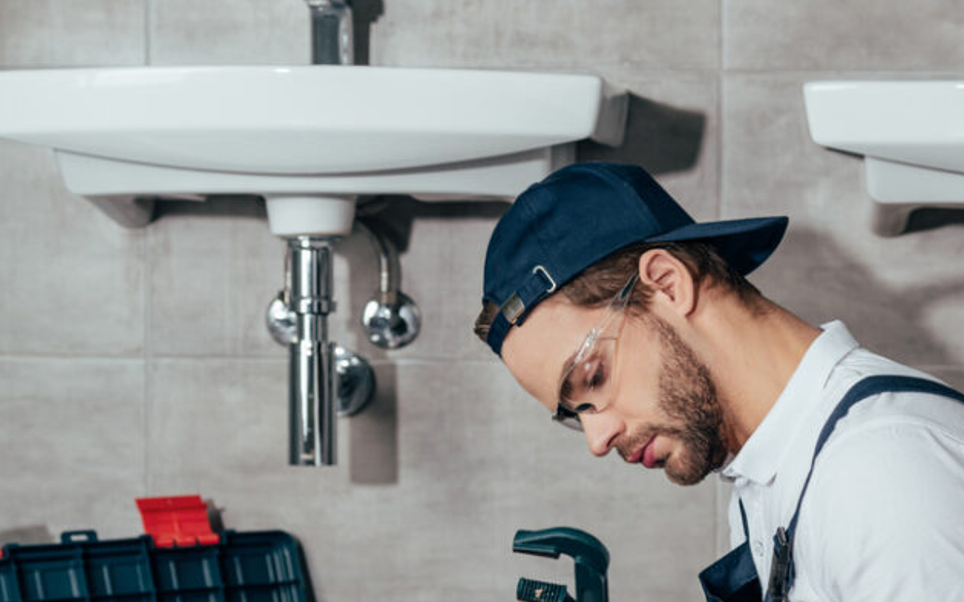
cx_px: 612
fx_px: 3678
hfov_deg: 14.9
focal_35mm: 140
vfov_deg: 9.3
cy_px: 476
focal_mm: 90
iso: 100
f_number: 4
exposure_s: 1/160
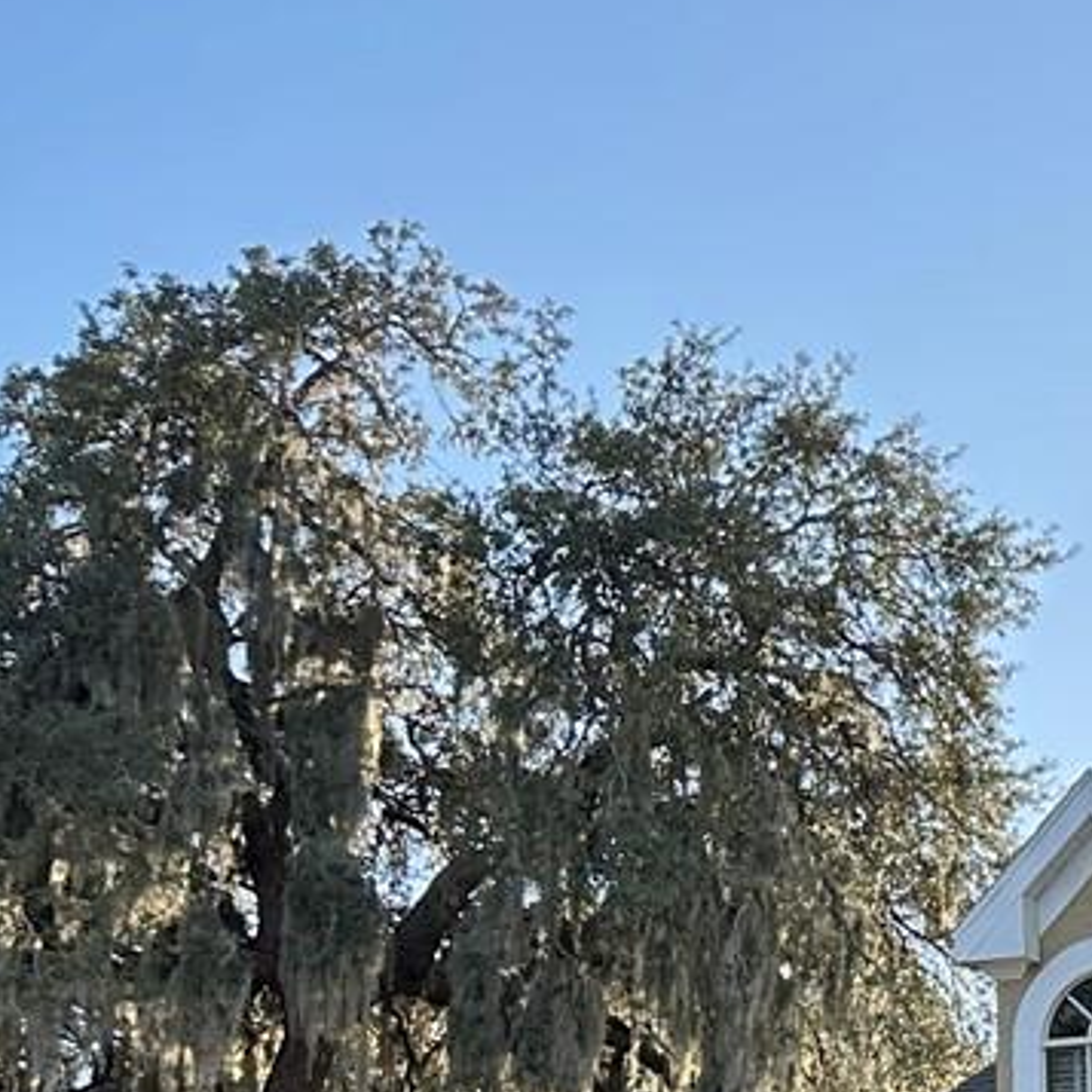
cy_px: 1493
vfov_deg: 17.0
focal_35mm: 95
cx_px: 2242
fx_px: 3391
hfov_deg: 14.7
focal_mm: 6.86
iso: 80
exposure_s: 1/1009
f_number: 1.78
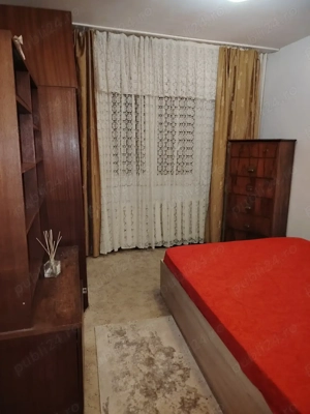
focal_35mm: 24
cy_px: 207
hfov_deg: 56.8
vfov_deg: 71.6
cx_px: 155
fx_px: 287
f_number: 1.75
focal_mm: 5.25
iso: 3716
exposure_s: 1/25
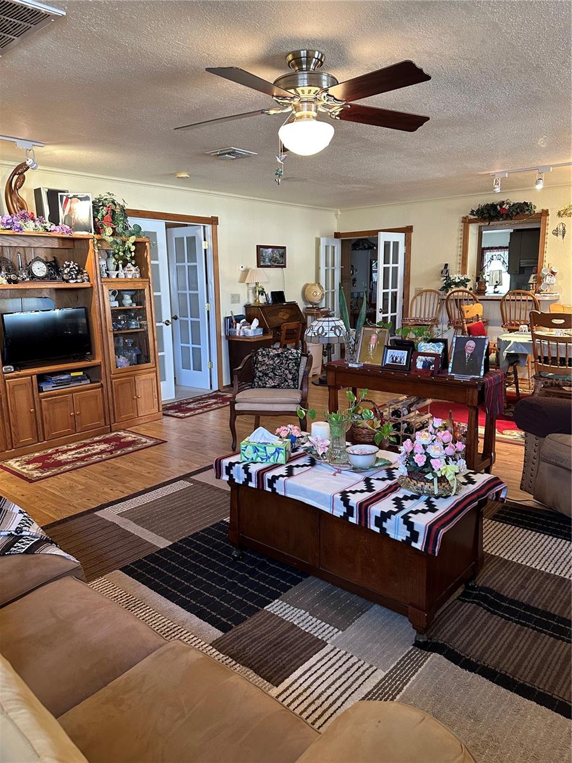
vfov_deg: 71.6
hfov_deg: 56.8
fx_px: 529
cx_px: 286
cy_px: 382
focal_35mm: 24
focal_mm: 6.86
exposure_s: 1/60
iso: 250
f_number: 1.78
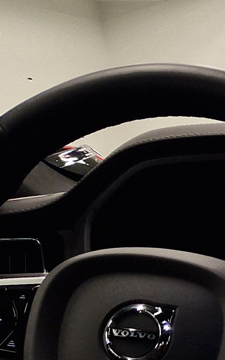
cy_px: 472
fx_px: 982
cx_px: 680
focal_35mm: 100
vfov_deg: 19.2
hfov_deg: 9.8
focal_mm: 5.4
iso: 160
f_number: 1.8
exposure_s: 1/100
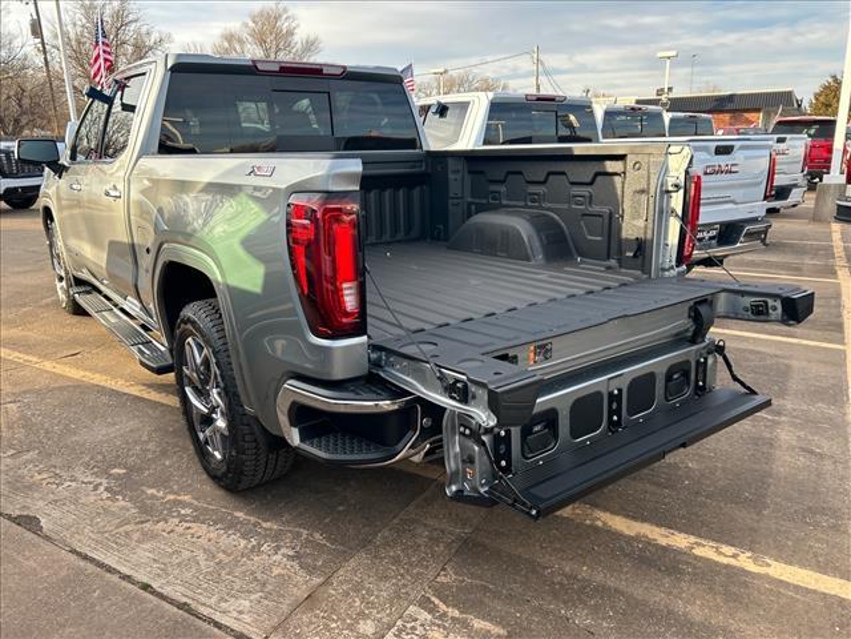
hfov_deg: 67.3
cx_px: 426
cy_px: 320
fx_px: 639
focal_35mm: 26
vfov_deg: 53.1
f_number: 1.5
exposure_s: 1/478
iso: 50
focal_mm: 5.7
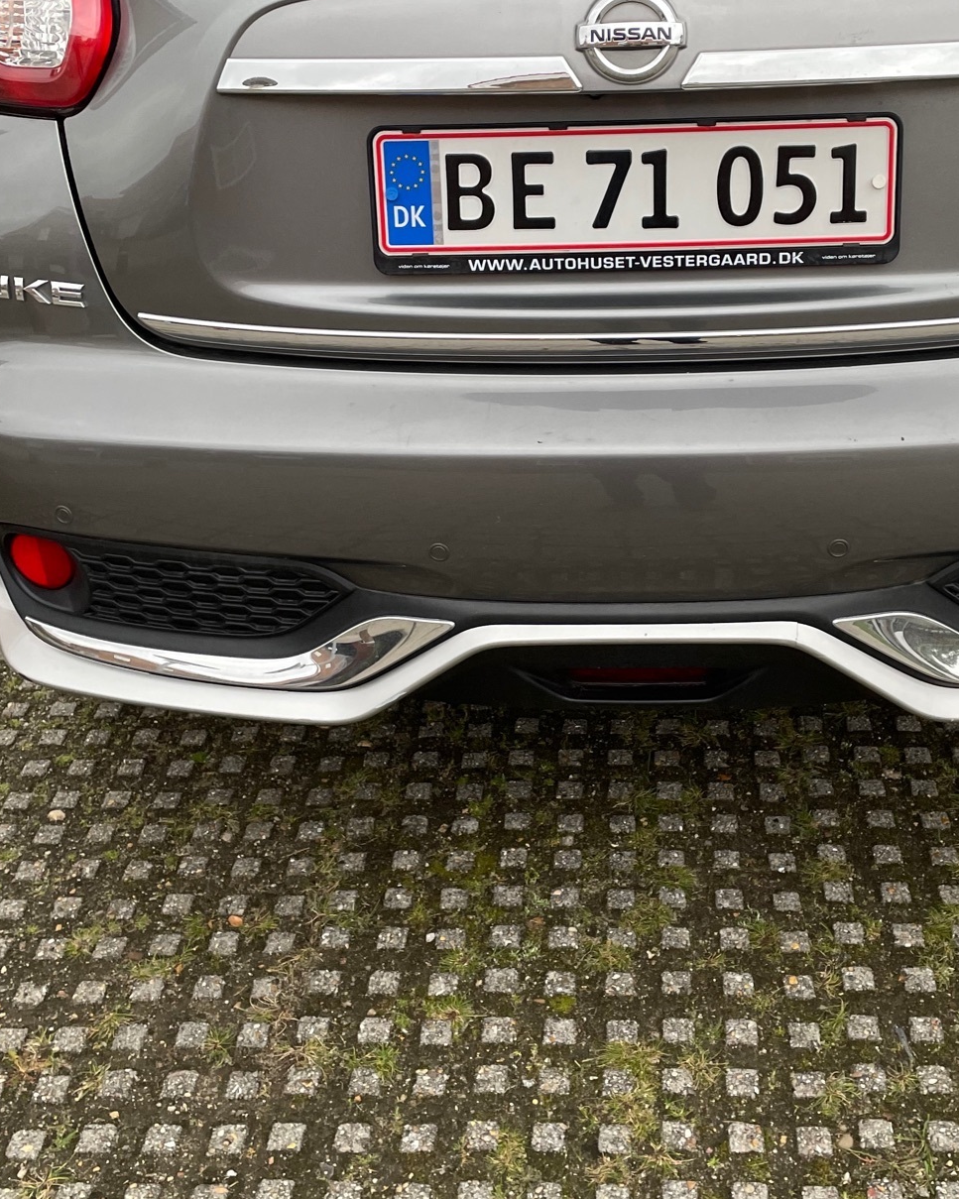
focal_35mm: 43
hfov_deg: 34.8
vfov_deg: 42.7
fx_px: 1526
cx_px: 580
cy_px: 492
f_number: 1.6
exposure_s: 1/121
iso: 100
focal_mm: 4.2
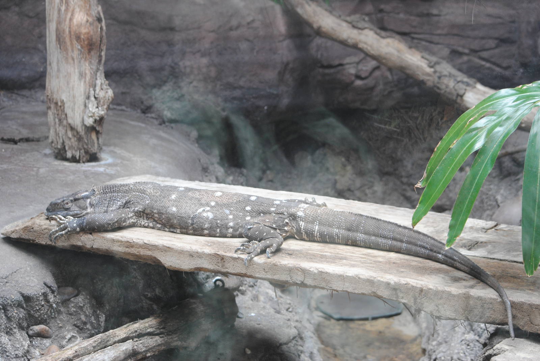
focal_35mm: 93
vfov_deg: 14.7
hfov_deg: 21.9
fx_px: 1397
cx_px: 270
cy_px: 180
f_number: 4.5
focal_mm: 62
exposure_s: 1/50
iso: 400
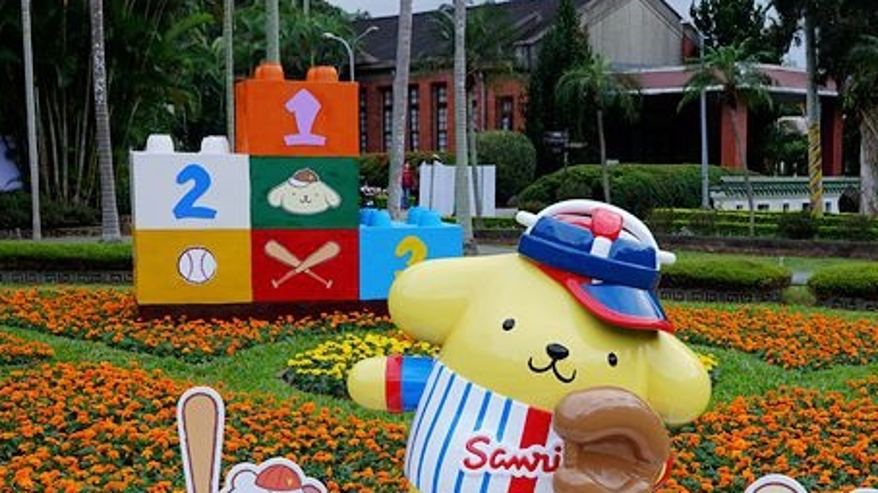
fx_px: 1327
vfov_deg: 20.9
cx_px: 538
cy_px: 366
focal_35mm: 57
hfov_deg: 36.5
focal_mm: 14.12
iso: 125
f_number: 3.5
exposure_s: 1/100
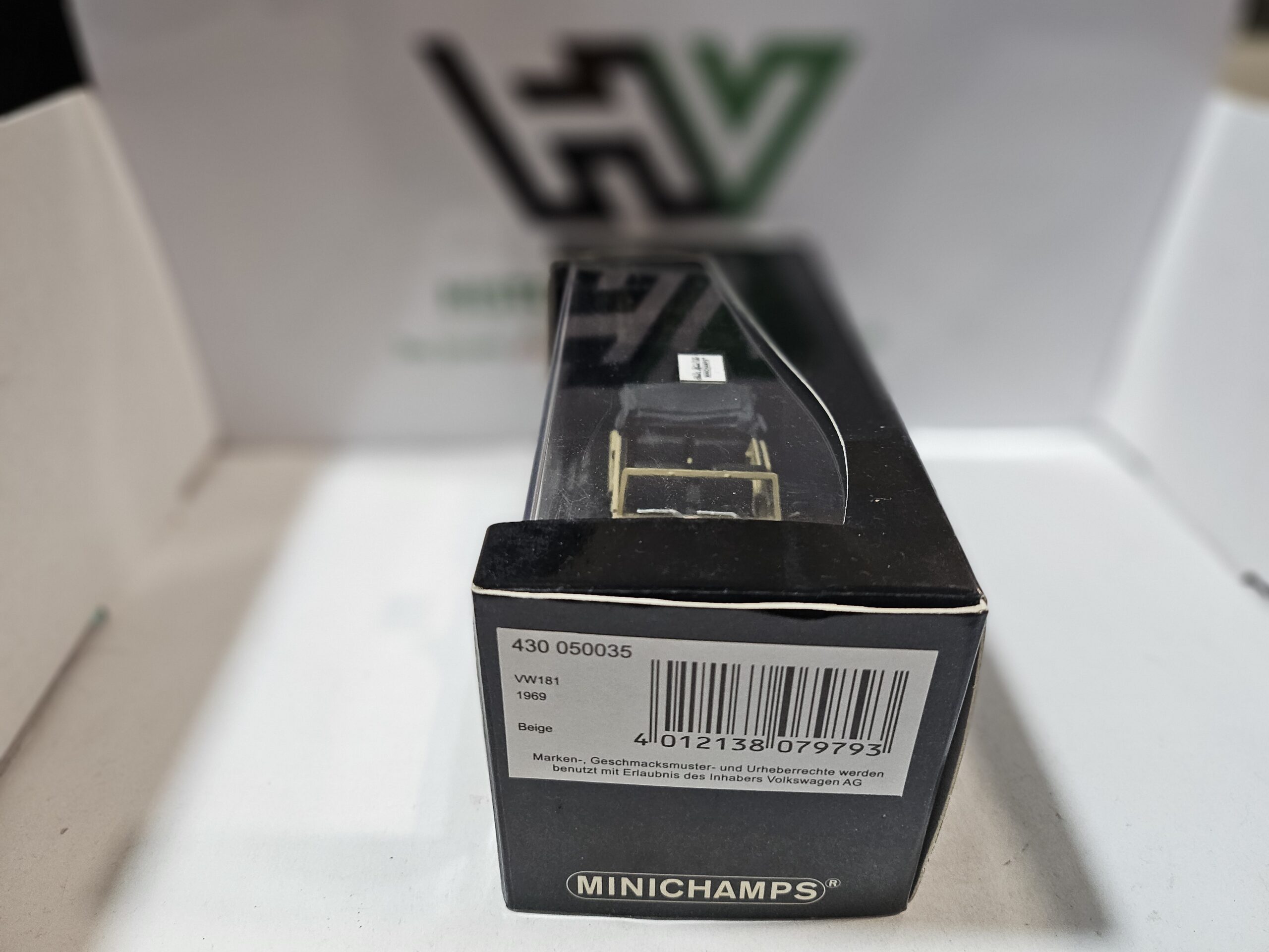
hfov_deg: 71.6
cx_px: 634
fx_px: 880
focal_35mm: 24
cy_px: 476
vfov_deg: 56.8
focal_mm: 5
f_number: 1.8
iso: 160
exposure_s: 1/100
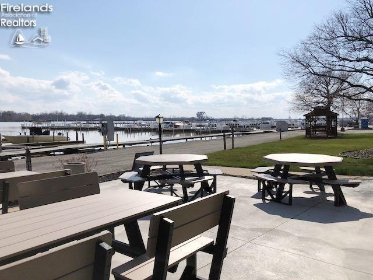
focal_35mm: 28
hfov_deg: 63.4
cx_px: 186
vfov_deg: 49.7
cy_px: 140
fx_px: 302
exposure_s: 1/6024
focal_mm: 3.99
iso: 20
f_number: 1.8
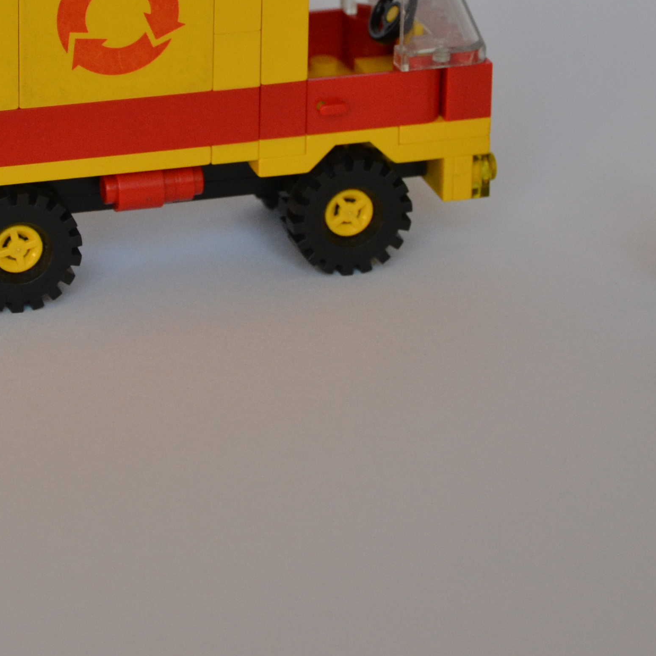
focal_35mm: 182
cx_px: 146
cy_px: 17
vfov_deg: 9.5
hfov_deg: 9.6
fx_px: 3902
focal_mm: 48
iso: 800
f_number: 5.6
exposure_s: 1/320
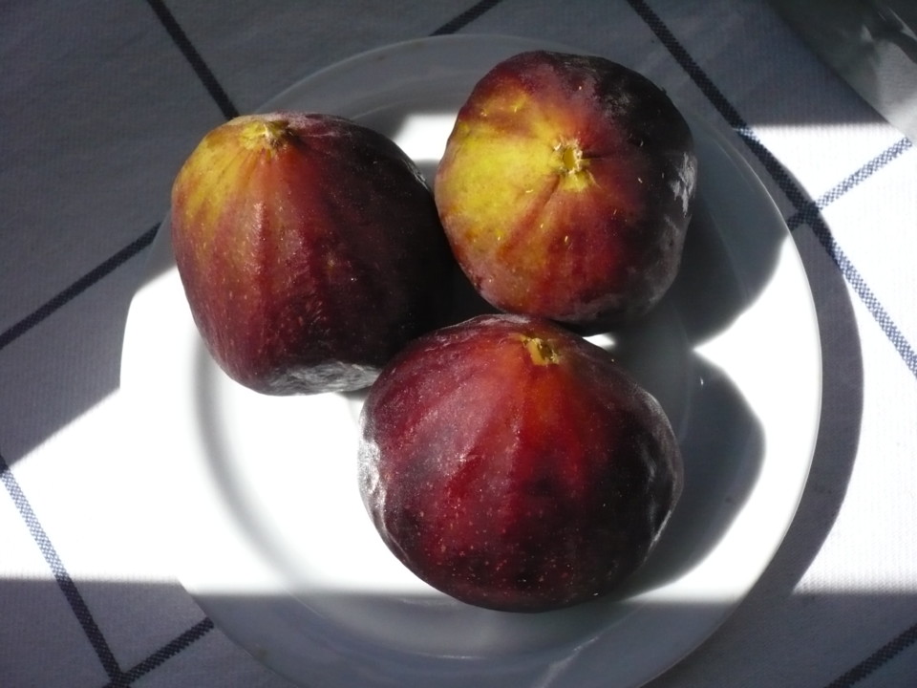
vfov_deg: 40.7
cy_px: 344
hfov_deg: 52.6
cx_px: 458
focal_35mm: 35
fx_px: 927
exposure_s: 1/800
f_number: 8
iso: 400
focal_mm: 5.8
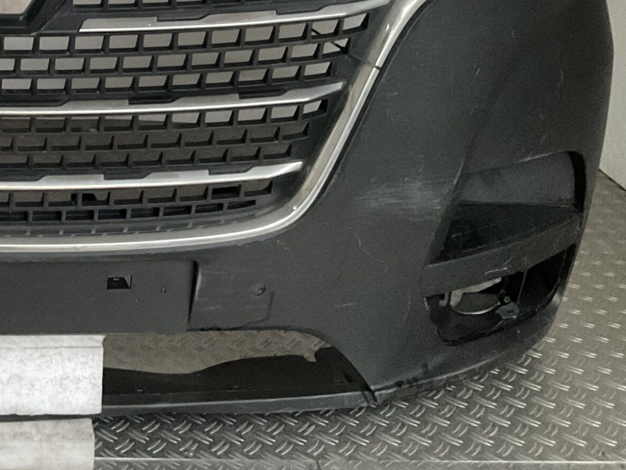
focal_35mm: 63
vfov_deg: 22.5
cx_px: -31
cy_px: 12
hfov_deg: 28.4
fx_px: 1140
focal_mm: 3
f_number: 1.8
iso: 500
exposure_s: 1/25
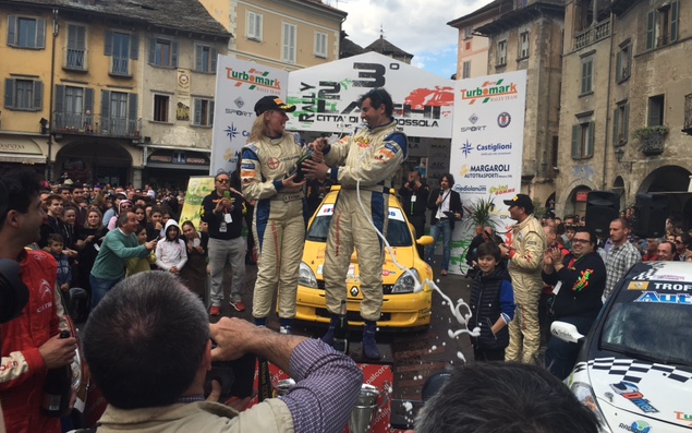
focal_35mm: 31
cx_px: 344
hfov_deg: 61.2
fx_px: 585
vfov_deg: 40.6
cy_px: 208
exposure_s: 1/663
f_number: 2.2
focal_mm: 4.15
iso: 25
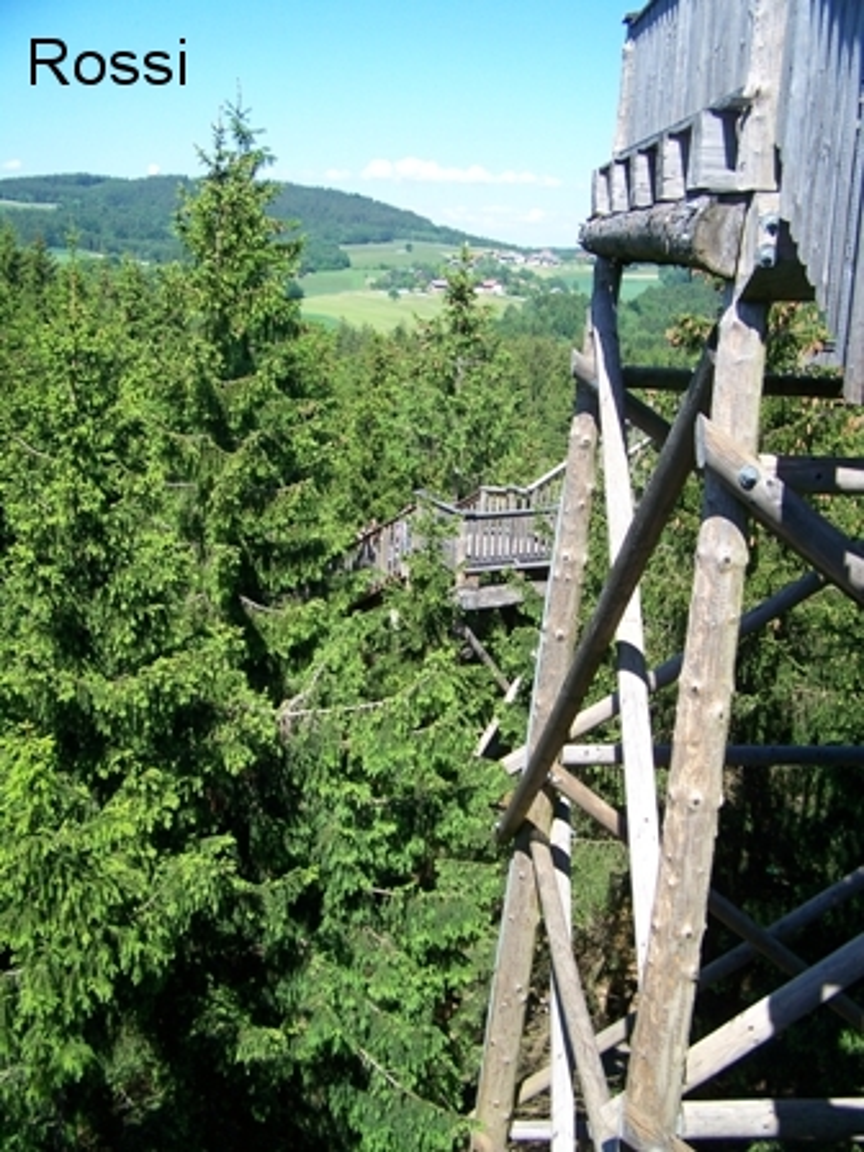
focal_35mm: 38
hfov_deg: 37.7
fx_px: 1265
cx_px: 432
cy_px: 576
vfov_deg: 49.0
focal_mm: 6.3
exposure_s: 1/500
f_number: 2.8
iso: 80
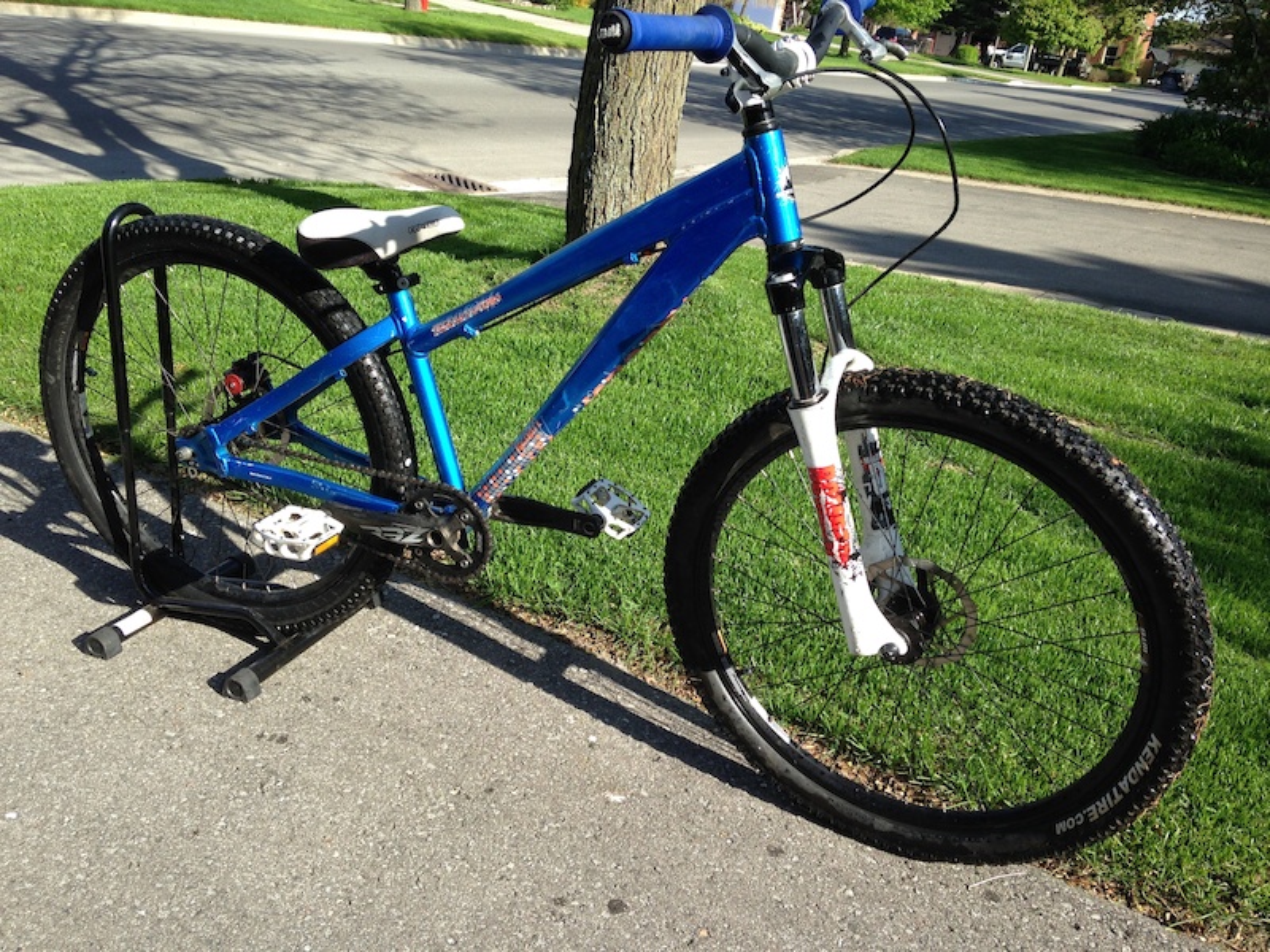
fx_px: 1211
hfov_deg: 55.4
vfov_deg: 42.9
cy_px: 476
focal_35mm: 33
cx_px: 635
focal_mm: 4.12
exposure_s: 1/653
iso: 50
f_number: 2.4
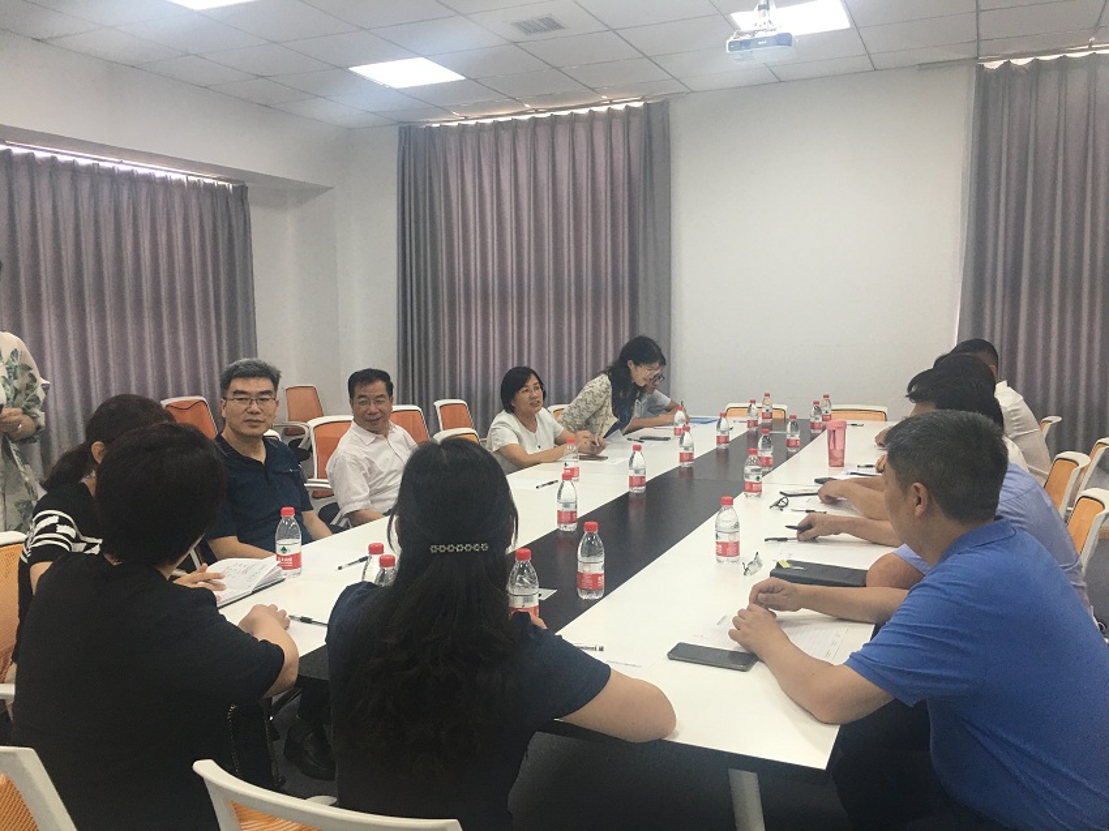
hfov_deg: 61.7
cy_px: 416
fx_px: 929
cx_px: 554
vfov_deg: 48.2
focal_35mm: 29
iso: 50
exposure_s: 1/33
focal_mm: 4.15
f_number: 2.2
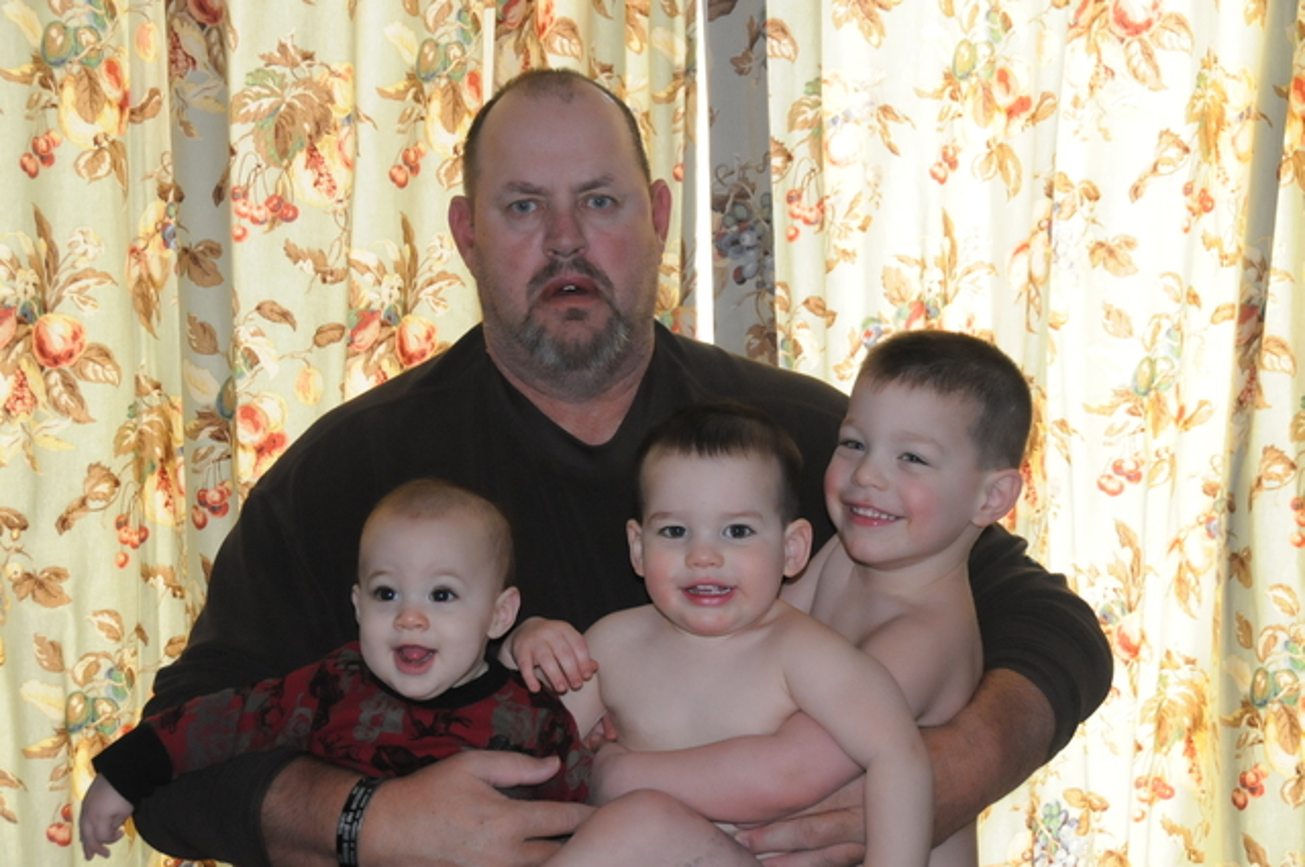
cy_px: 434
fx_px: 2498
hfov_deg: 29.3
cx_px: 652
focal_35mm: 69
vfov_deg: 19.7
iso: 1600
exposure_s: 1/80
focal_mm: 46
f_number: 5.6
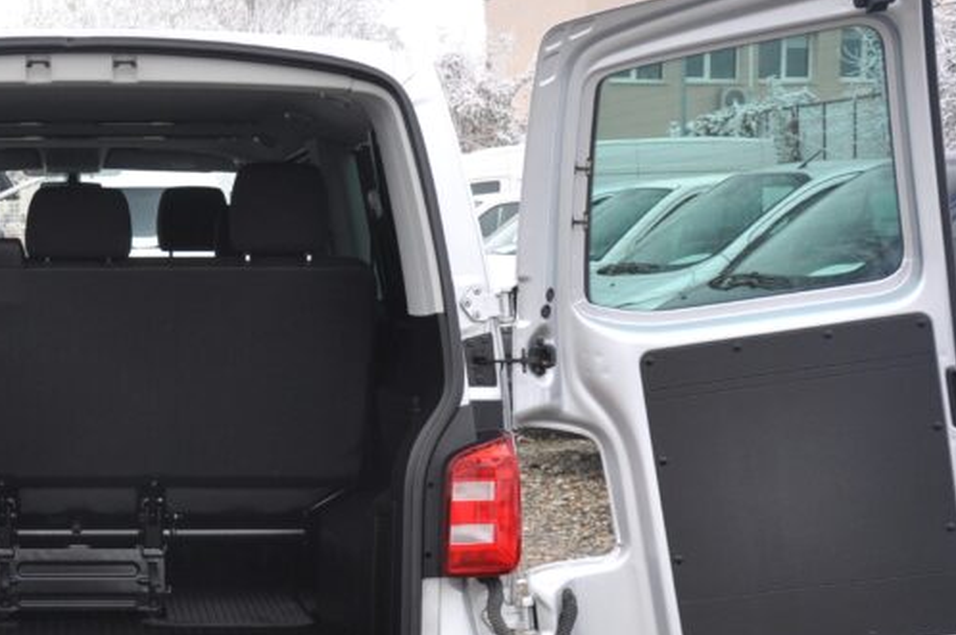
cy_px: 386
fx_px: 1963
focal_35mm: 74
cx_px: 67
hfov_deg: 26.3
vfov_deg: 18.4
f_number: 6.3
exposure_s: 1/160
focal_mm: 24
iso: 500
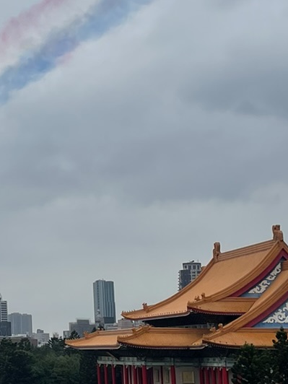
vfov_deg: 19.5
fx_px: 1109
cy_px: 102
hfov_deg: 14.0
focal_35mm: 100
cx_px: -121
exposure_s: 1/3040
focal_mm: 4.2
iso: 32
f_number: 1.6
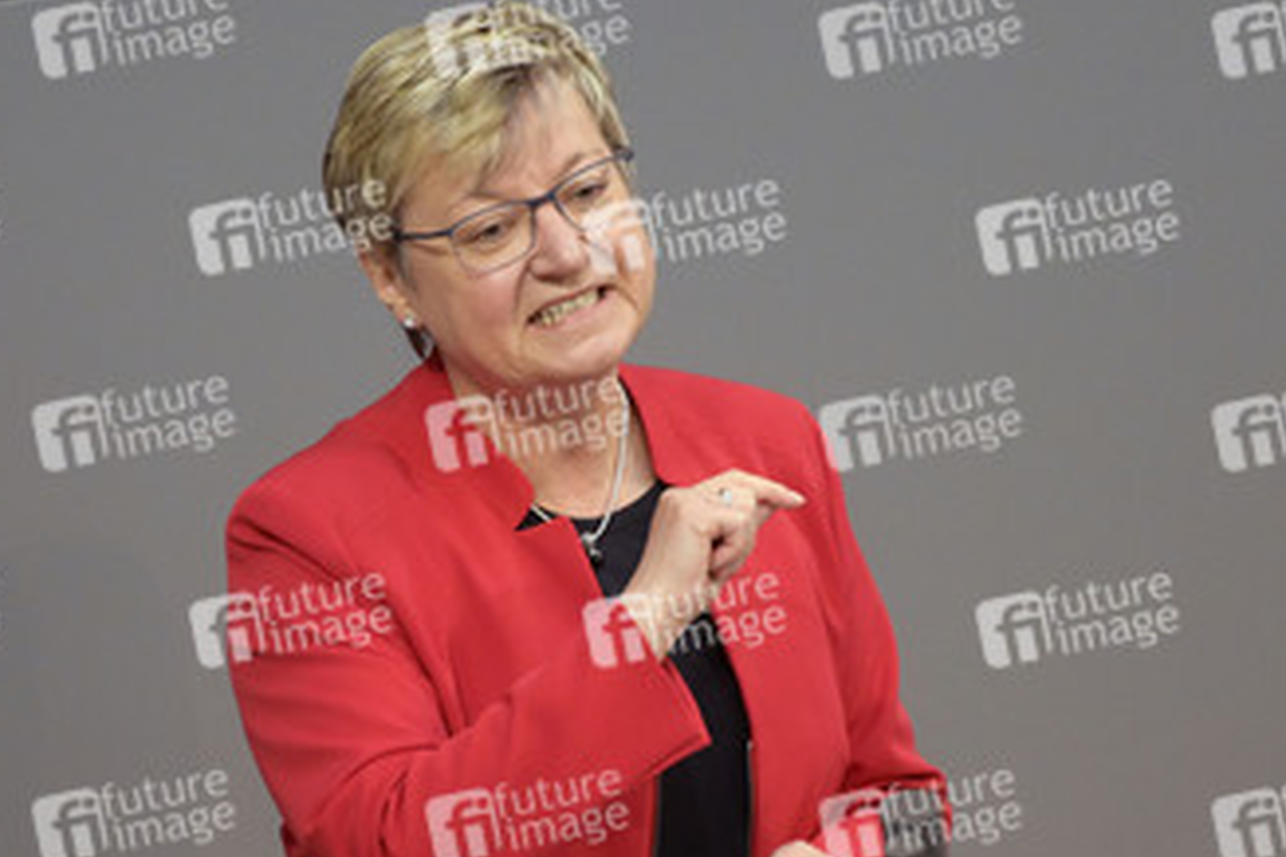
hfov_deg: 3.0
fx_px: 24611
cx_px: 580
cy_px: 523
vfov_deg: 2.0
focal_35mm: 689
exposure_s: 1/400
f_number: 5.6
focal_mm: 500
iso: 12800
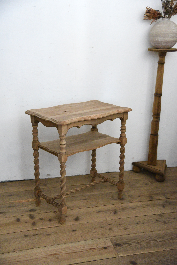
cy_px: 132
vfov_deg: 42.7
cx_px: 88
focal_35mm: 46
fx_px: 339
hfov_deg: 29.3
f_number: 4
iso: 11400
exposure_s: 1/50
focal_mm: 46
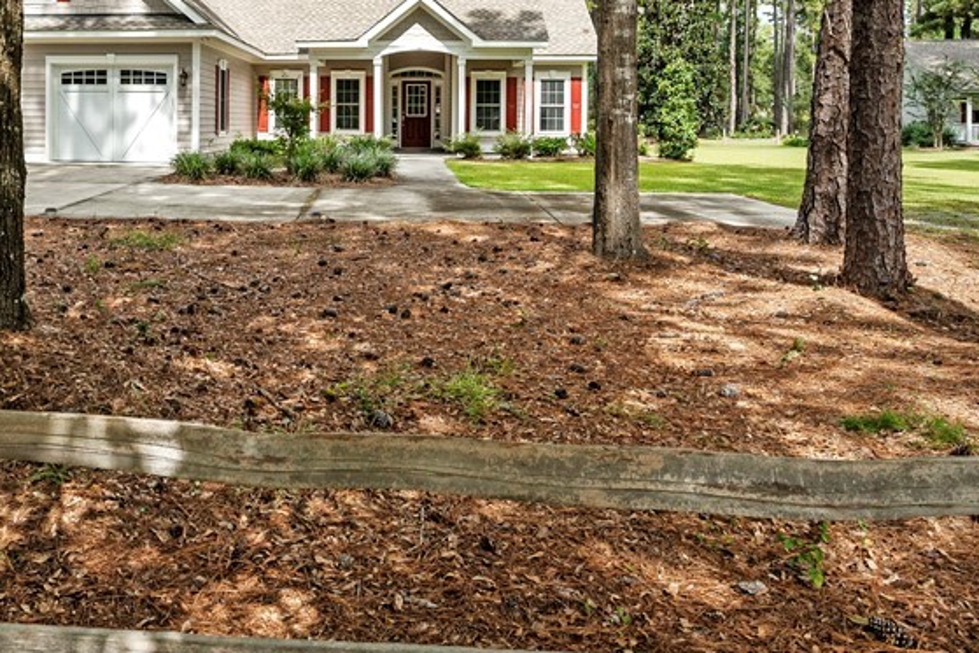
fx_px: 898
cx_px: 267
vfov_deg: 38.7
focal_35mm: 33
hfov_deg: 55.0
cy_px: 149
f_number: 7.1
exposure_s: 1/1000
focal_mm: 17
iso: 400
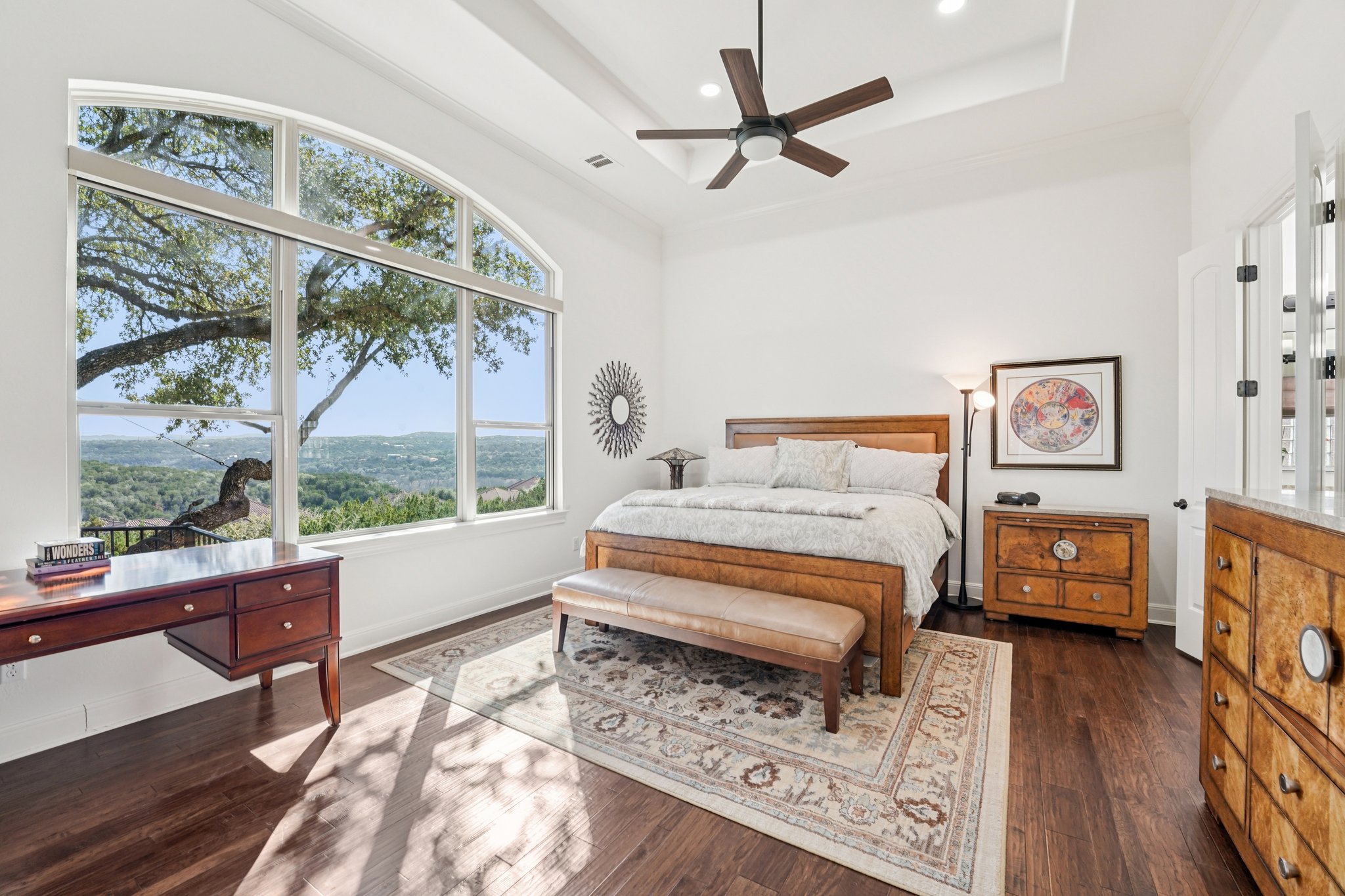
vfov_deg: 81.2
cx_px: 672
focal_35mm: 14
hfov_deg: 104.3
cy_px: 448
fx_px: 523
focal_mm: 14
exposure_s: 1/80
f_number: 8
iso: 800
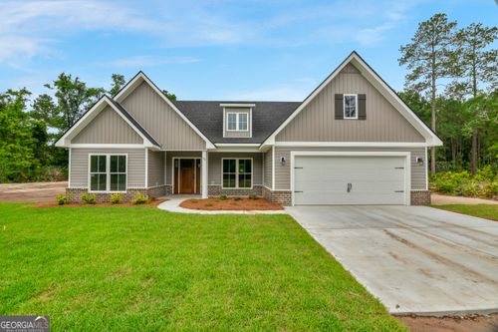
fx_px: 228
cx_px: 249
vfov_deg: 72.0
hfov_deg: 95.0
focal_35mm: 16
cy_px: 166
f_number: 7.1
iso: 100
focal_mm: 11
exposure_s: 1/160
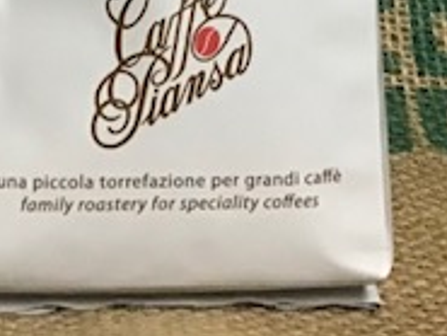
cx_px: 222
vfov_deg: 12.9
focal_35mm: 107
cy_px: -220
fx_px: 1383
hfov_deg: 18.4
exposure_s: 1/17
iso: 250
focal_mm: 3.3
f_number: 2.4
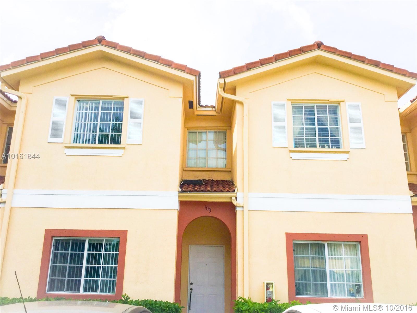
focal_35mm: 31
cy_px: 156
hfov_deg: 58.4
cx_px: 208
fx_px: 373
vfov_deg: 45.4
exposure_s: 1/1101
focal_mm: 3.3
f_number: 2.4
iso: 25
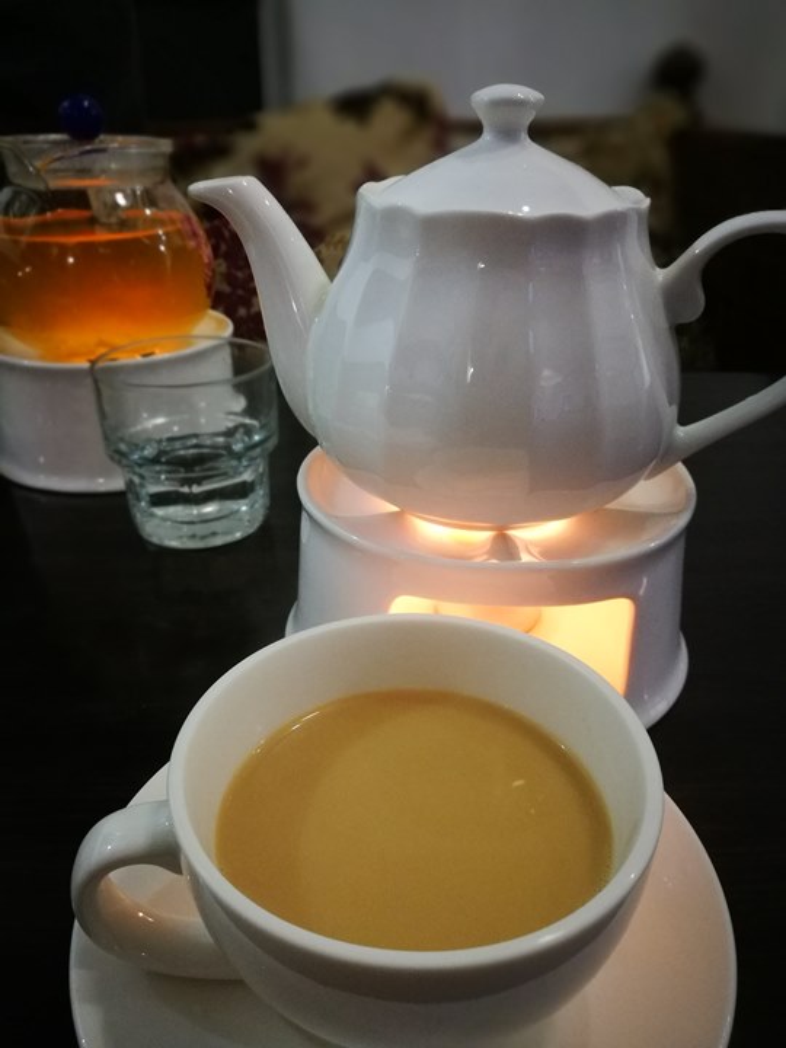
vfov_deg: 65.3
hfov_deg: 51.4
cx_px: 393
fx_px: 817
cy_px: 524
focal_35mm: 27
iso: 500
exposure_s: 1/24
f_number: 4
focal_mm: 4.5
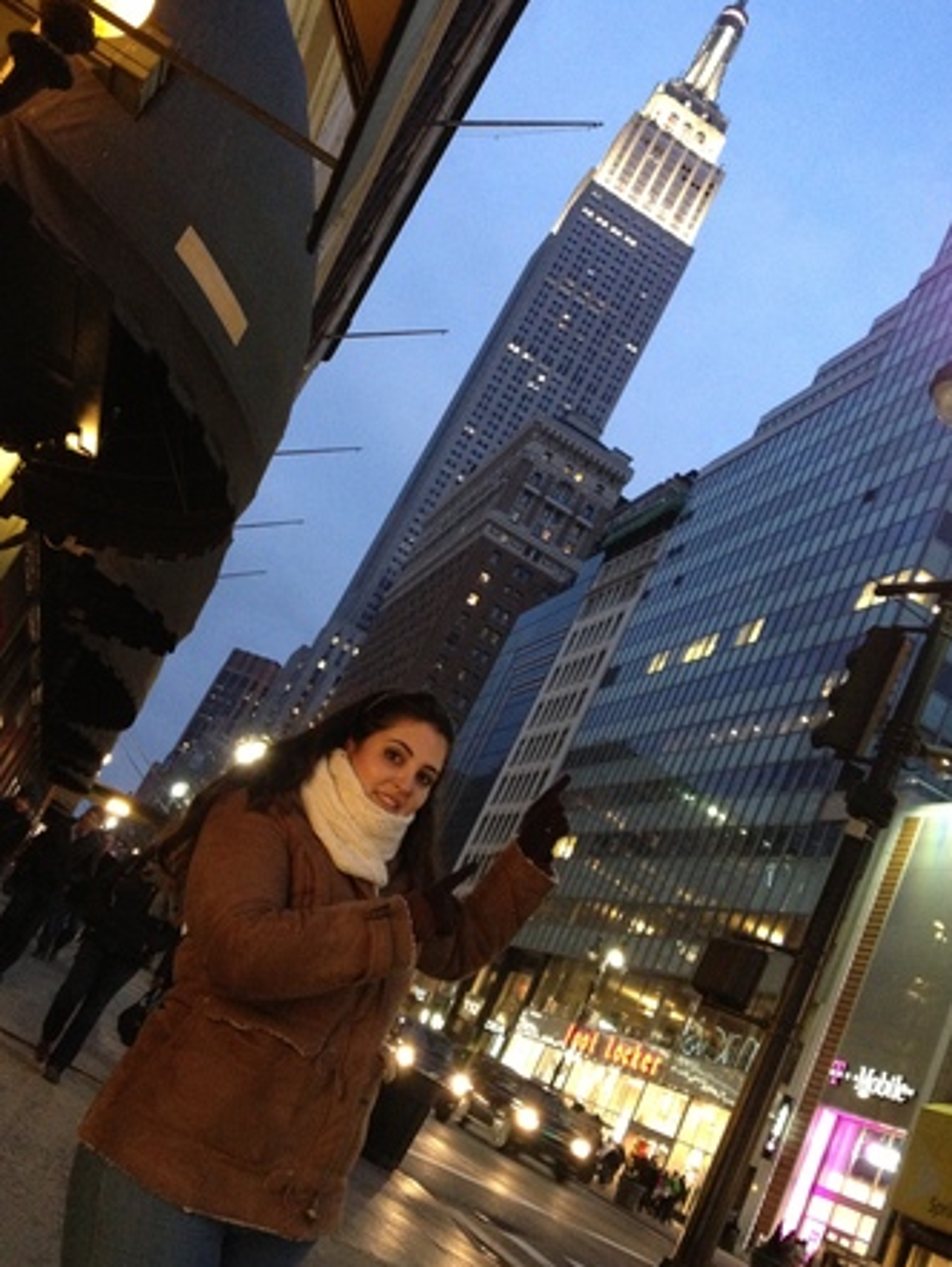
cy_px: 605
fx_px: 1392
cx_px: 473
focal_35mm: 38
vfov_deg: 48.9
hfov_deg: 37.8
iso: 400
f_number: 2.4
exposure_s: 1/20
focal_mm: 4.28
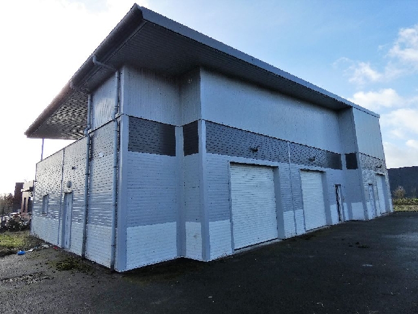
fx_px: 242
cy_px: 157
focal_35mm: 20
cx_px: 209
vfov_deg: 66.0
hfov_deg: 81.7
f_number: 2.8
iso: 80
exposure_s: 1/1000
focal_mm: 3.6
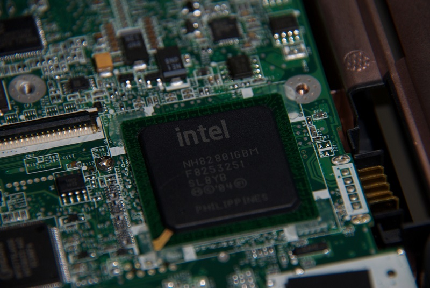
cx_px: 215
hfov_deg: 6.9
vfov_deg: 4.6
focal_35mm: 300
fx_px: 3587
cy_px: 144
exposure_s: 1/60
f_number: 5.6
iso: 100
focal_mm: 200
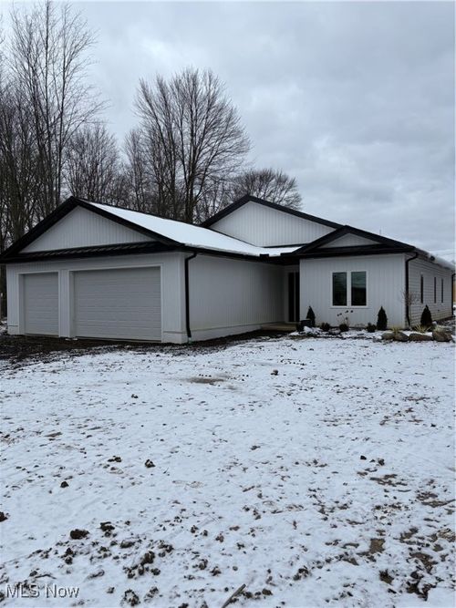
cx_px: 228
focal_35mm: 26
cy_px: 304
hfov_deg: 53.0
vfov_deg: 67.3
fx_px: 457
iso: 50
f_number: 1.6
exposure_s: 1/1135
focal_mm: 5.96
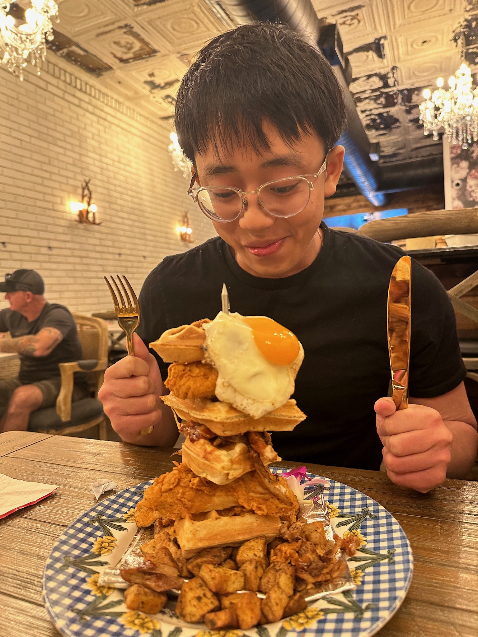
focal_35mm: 24
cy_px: 318
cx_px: 239
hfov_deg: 56.8
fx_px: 442
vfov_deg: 71.6
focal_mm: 6.86
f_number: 1.78
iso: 250
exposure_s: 1/60
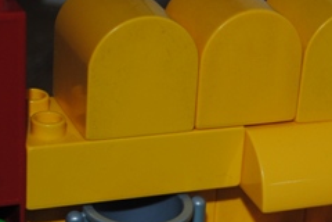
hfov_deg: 14.2
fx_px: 1309
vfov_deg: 9.6
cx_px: 342
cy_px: 230
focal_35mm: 142
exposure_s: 1/60
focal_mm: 38
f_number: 5
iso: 200
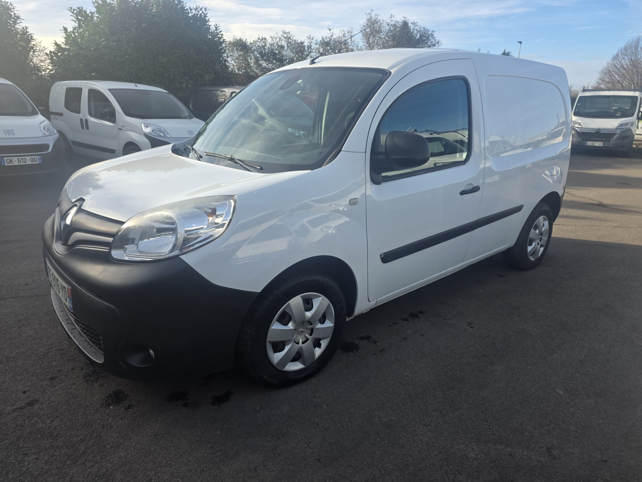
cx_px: 321
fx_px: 427
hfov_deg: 73.9
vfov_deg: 58.9
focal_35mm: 23
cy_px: 241
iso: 80
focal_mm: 6.25
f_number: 1.7
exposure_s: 1/2384
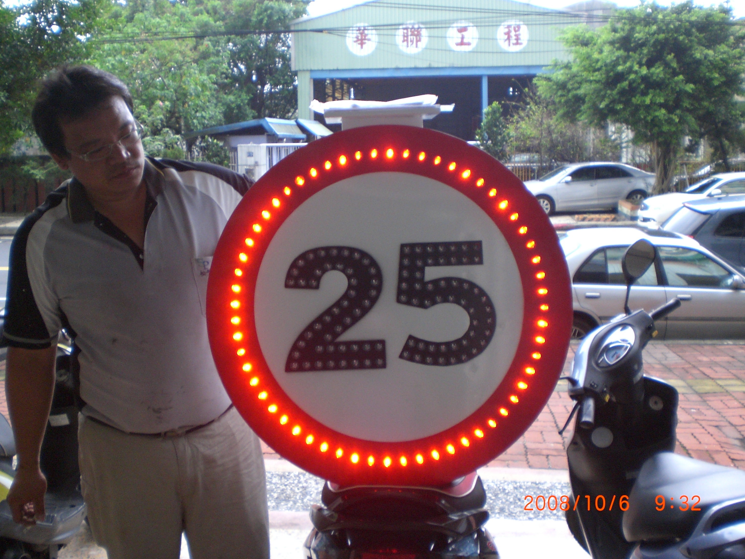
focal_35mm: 39
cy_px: 275
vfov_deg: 36.8
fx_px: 839
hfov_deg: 47.9
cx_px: 365
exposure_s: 1/100
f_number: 3.1
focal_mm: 6.3
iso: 200
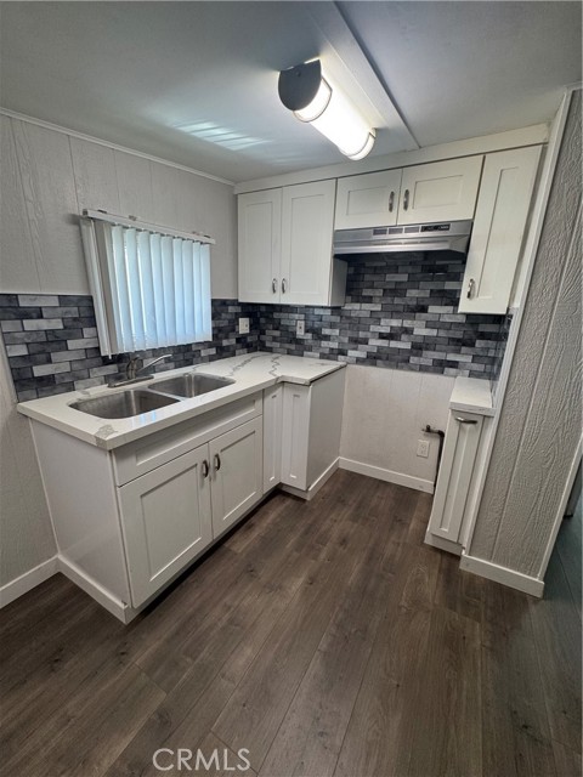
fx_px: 314
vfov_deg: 102.1
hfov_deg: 85.7
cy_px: 388
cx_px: 292
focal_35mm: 14
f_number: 2.2
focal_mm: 2.22
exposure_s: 1/60
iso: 125
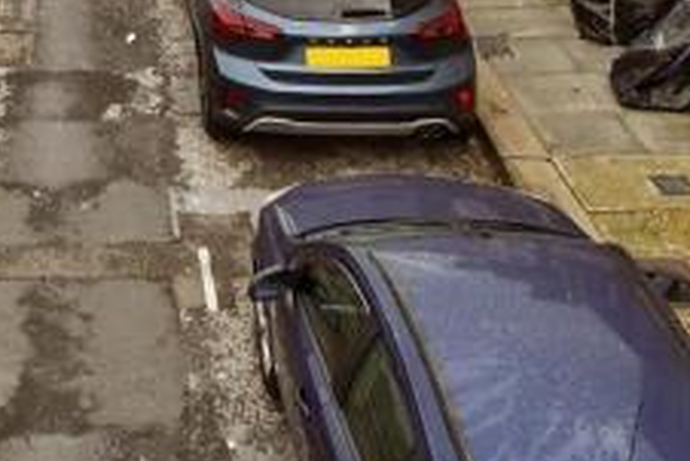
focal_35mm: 68
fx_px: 1304
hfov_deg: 24.8
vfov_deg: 15.8
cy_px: -456
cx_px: -260
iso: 500
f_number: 3.5
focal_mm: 10
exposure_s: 1/2000
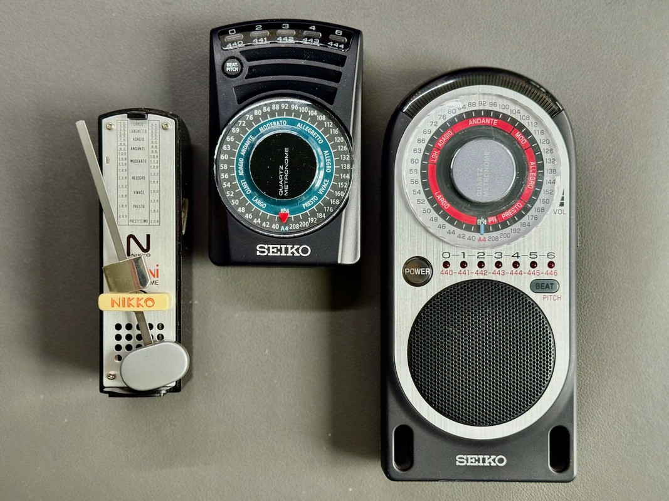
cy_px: 250
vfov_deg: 30.3
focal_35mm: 48
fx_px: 928
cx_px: 334
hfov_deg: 39.7
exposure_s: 1/59
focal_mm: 6.76
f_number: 1.78
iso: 200
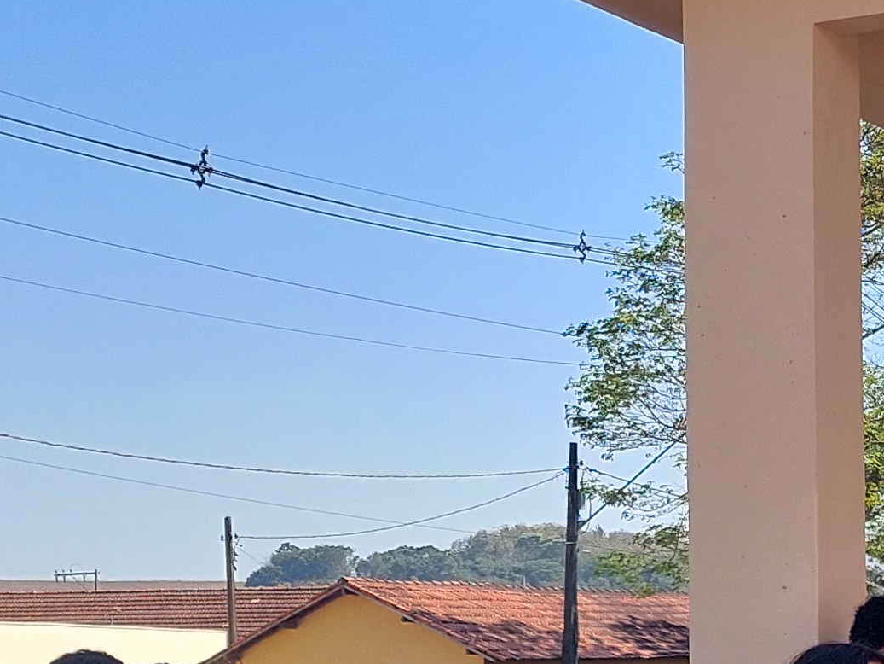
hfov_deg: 18.4
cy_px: 556
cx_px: 388
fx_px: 2733
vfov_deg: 13.7
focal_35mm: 107
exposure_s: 1/868
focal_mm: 5.23
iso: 25
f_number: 1.8
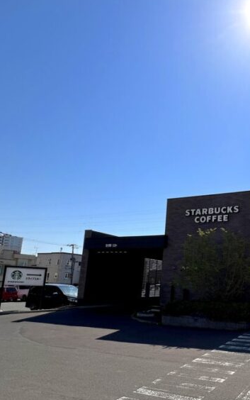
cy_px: 232
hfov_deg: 45.7
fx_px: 272
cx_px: 215
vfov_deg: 72.0
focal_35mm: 25
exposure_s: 1/3425
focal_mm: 1.57
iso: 32
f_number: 1.8
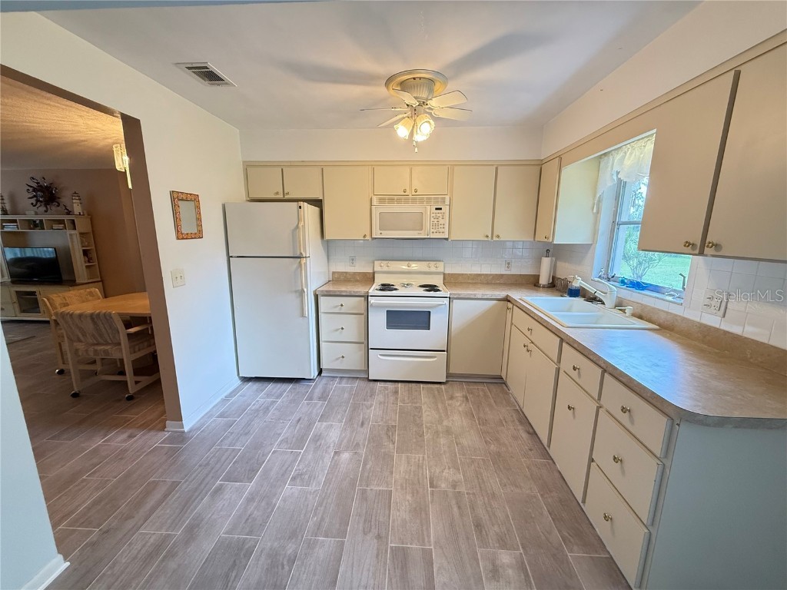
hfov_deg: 102.1
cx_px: 394
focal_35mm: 14
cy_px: 295
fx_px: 318
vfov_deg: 85.7
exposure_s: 1/120
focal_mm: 2.22
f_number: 2.2
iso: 400
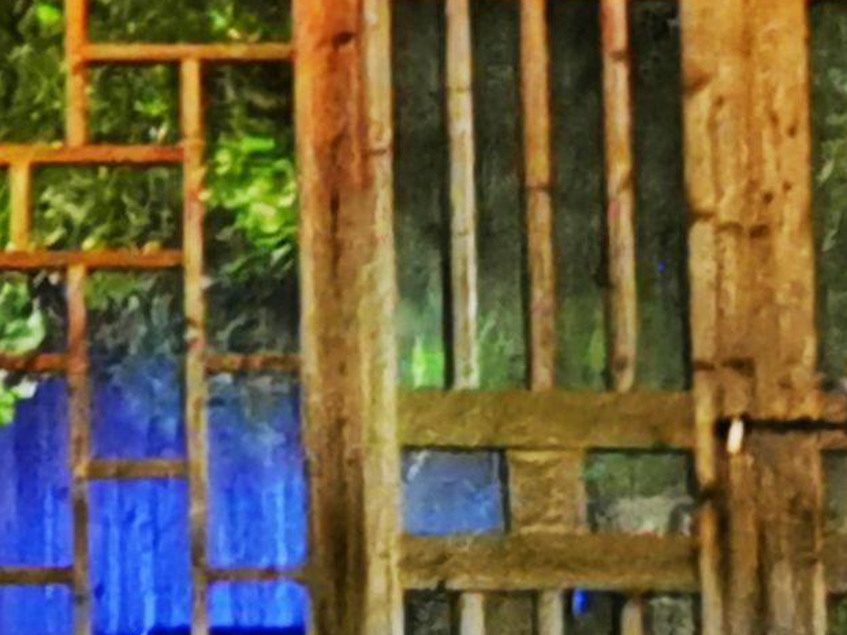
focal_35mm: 246
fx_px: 6019
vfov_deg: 6.0
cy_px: -353
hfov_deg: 7.9
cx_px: -376
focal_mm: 5.58
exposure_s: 6
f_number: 1.8
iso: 800
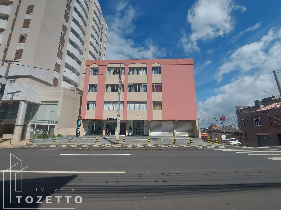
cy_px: 105
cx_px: 140
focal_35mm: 13
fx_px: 106
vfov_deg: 89.9
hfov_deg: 106.2
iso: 50
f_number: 2.2
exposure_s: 1/2974
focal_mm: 1.74
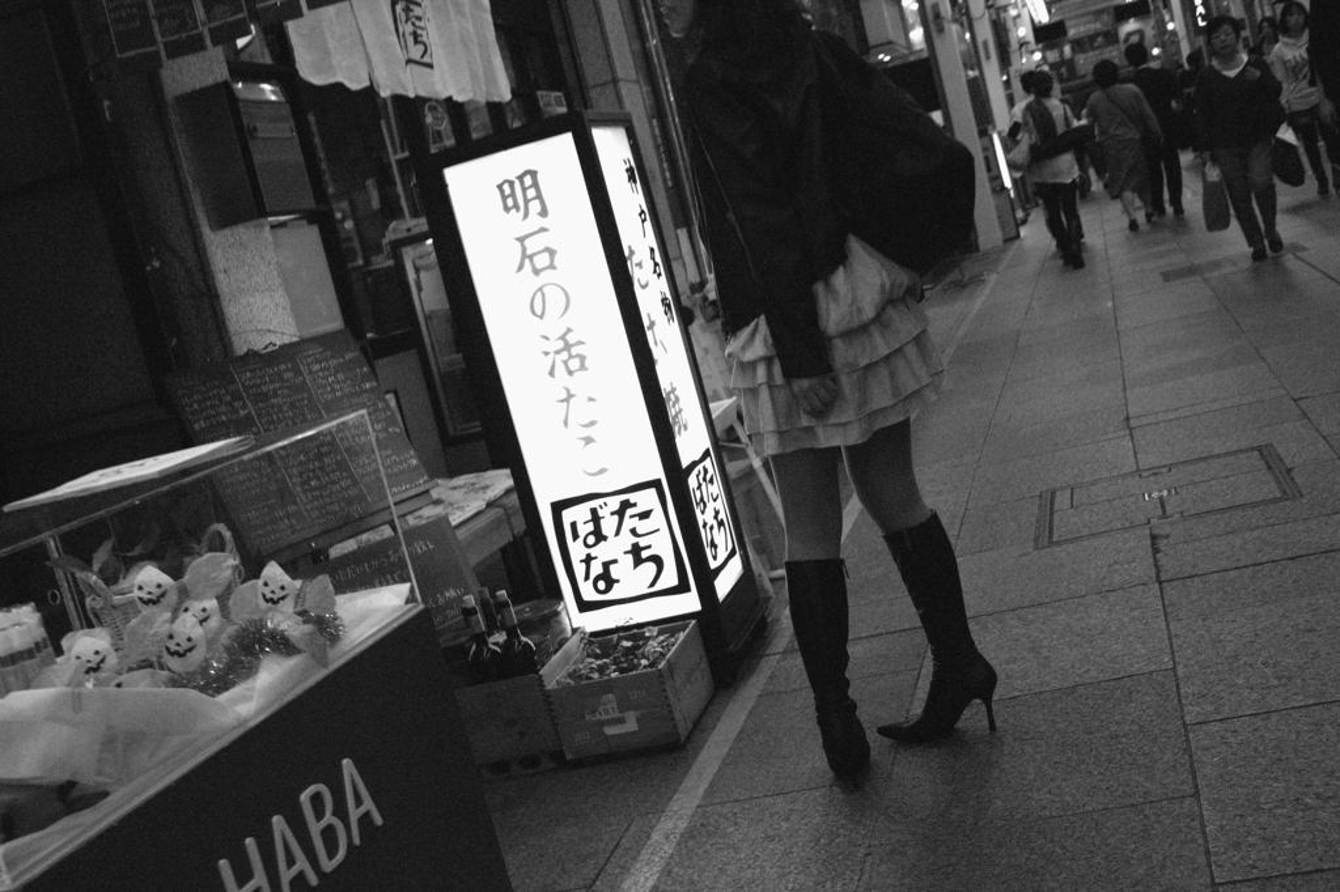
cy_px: 446
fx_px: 1526
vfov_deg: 32.6
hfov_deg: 47.4
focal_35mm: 41
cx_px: 670
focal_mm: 24.2
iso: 800
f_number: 5
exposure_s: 1/160
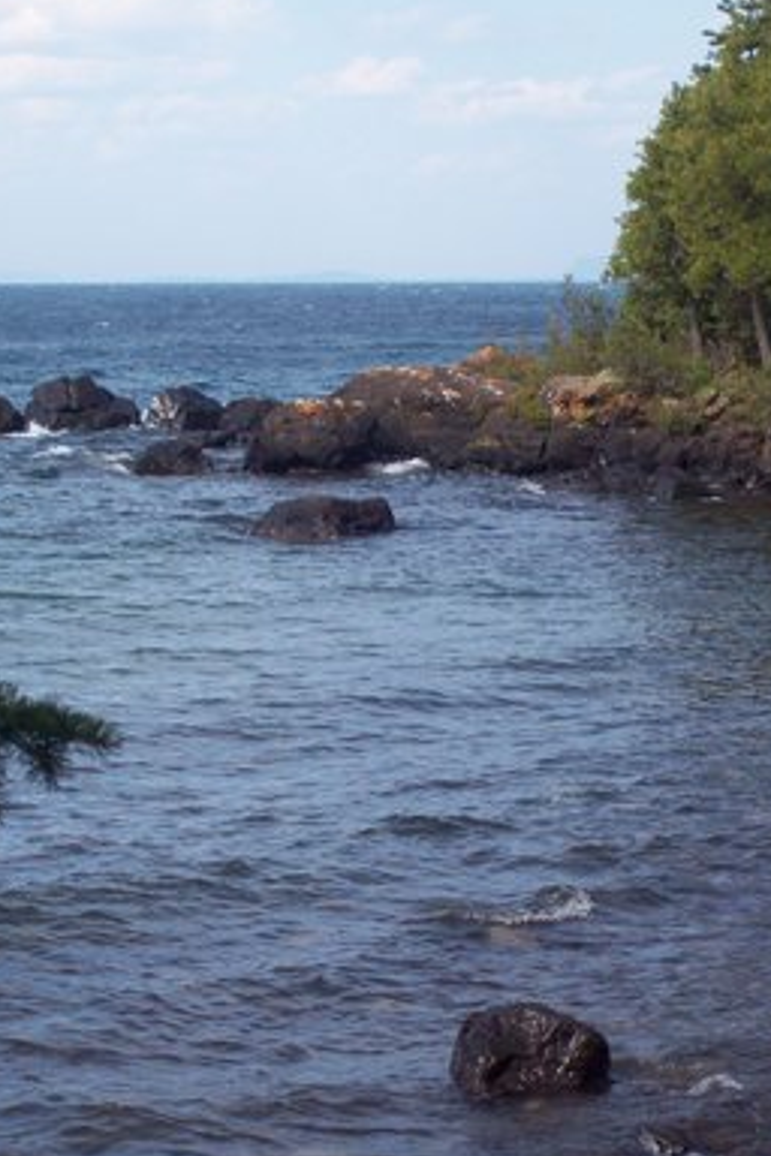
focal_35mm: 117
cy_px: 563
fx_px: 3758
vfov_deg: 17.5
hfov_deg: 11.7
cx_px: 340
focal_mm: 18
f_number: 4.8
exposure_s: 1/630
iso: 80
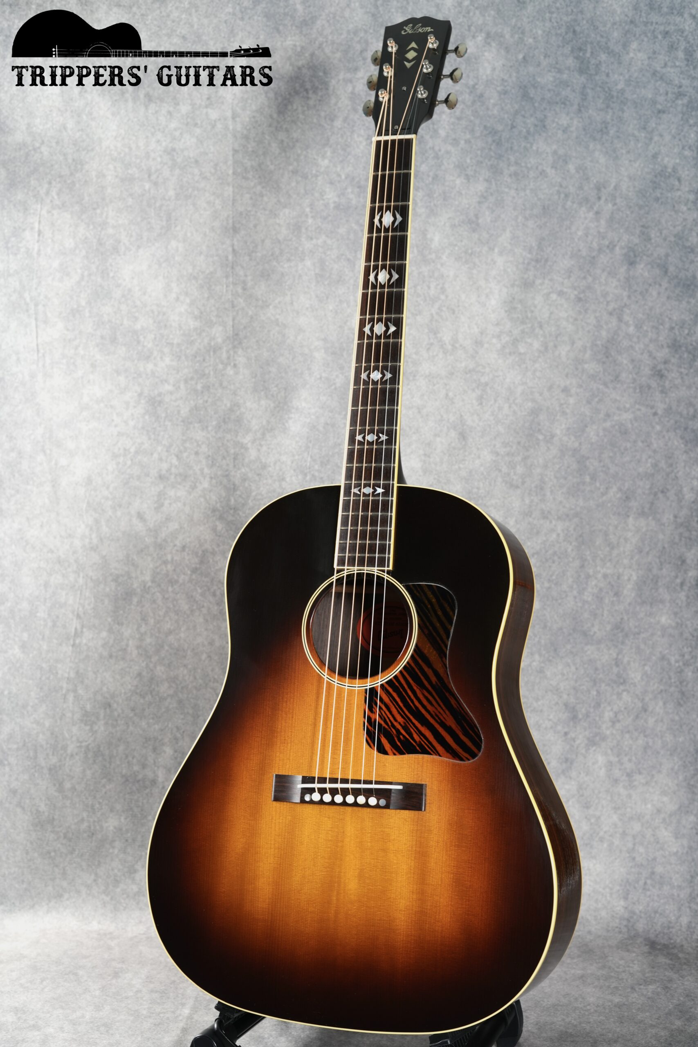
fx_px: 1454
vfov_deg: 39.6
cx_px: 349
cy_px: 524
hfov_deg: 27.0
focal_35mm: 50
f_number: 6.3
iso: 320
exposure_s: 1/1.6
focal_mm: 50
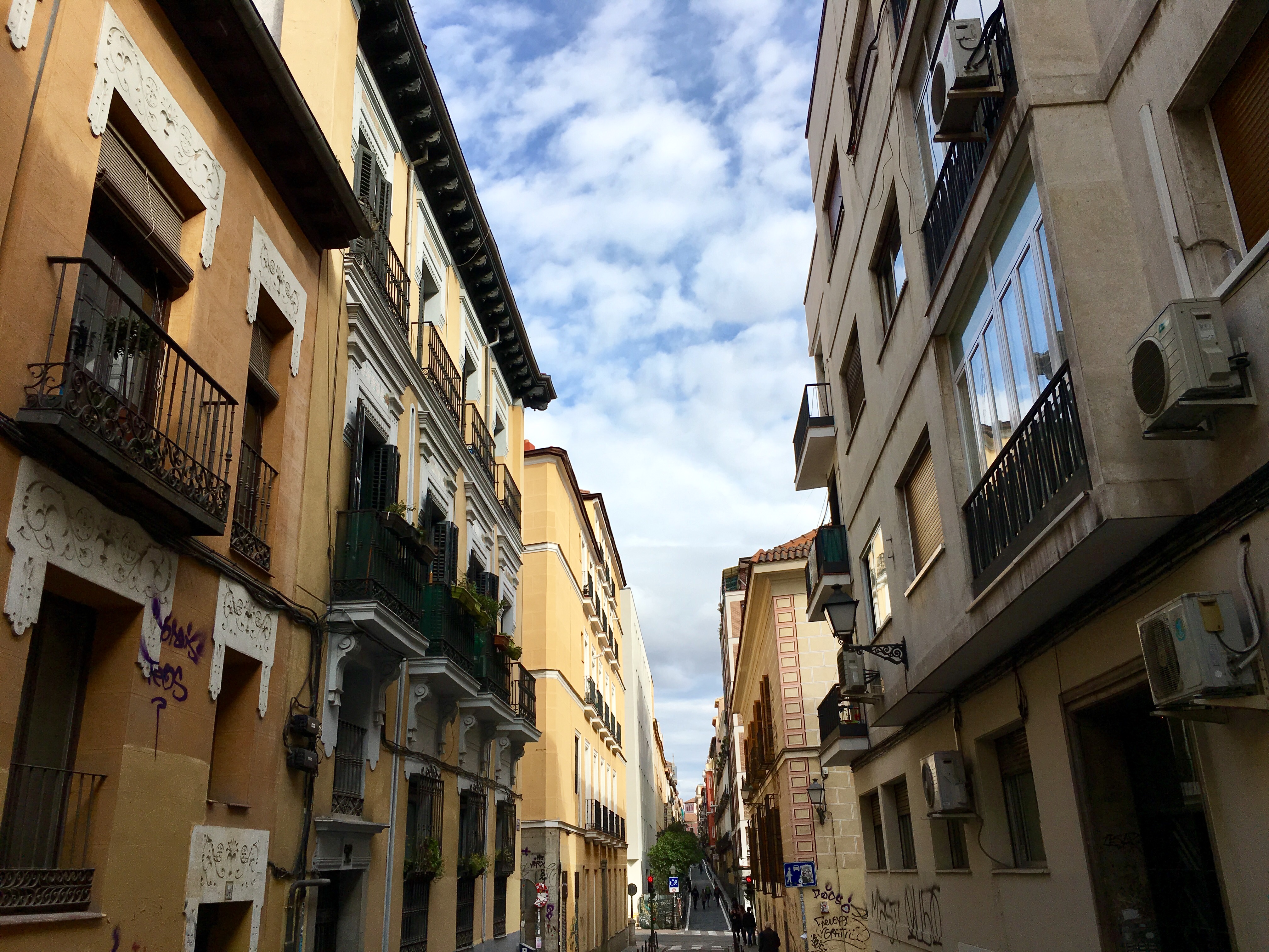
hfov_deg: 61.7
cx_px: 634
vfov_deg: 48.2
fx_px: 1063
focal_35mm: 29
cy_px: 476
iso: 25
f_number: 2.2
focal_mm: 4.15
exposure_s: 1/1326
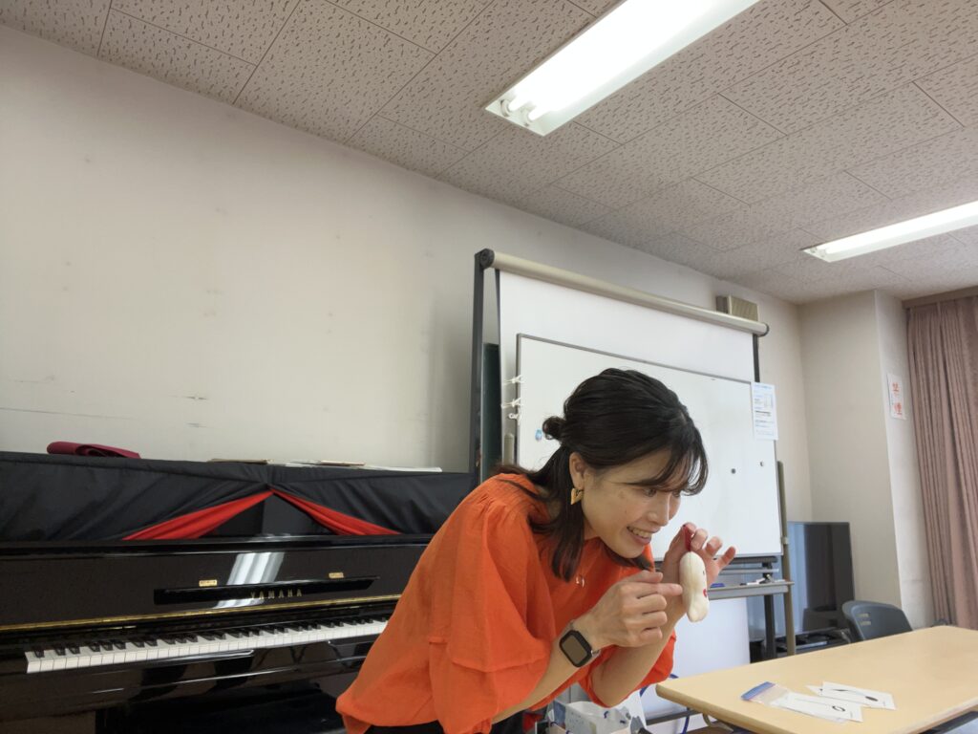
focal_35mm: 23
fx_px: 650
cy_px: 367
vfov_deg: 58.9
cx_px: 489
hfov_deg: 73.9
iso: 50
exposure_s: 1/50
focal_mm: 2.71
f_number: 2.2
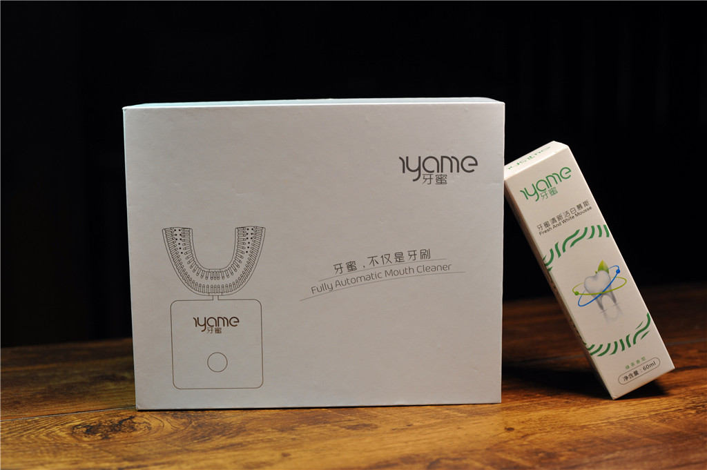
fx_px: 981
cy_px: 235
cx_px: 354
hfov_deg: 39.6
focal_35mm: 50
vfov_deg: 26.9
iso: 800
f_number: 5
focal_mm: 50
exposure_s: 1/100
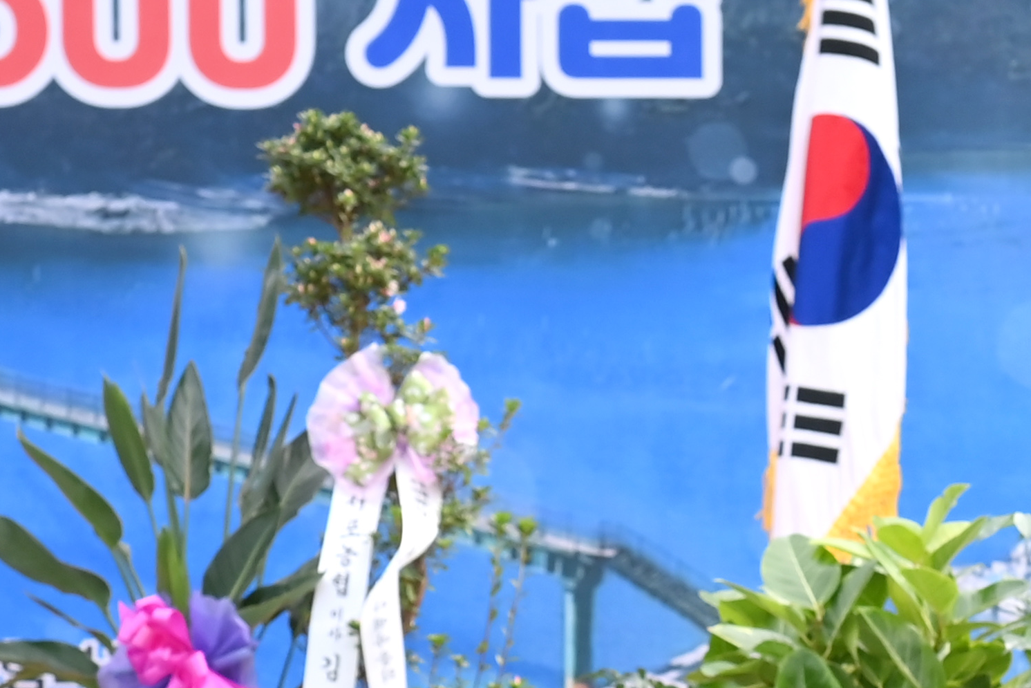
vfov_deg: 4.5
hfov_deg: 6.7
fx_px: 8764
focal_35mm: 306
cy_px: 844
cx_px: 1038
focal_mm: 82
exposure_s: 1/400
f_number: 7.1
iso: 400
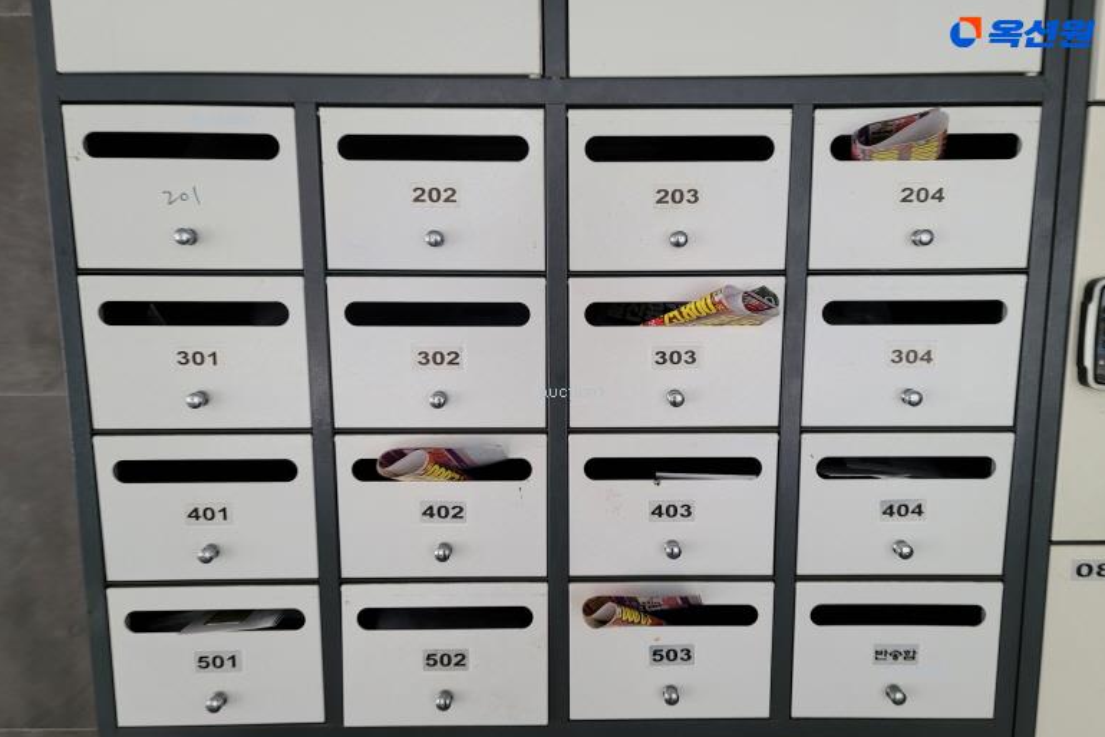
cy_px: 401
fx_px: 829
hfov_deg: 67.3
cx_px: 571
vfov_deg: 47.9
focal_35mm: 27
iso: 160
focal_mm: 7
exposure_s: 1/40
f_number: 1.8
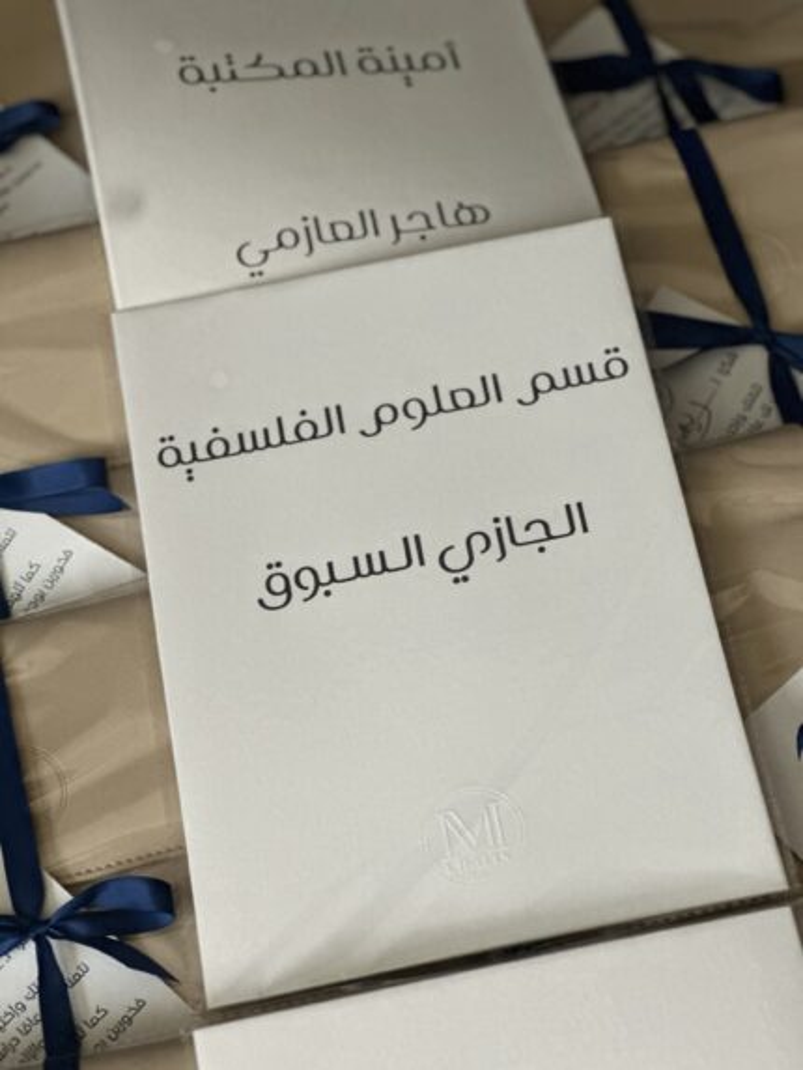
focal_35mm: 77
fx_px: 2381
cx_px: 402
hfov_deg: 19.1
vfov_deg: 25.3
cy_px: 535
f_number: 2.8
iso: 400
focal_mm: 9
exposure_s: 1/27
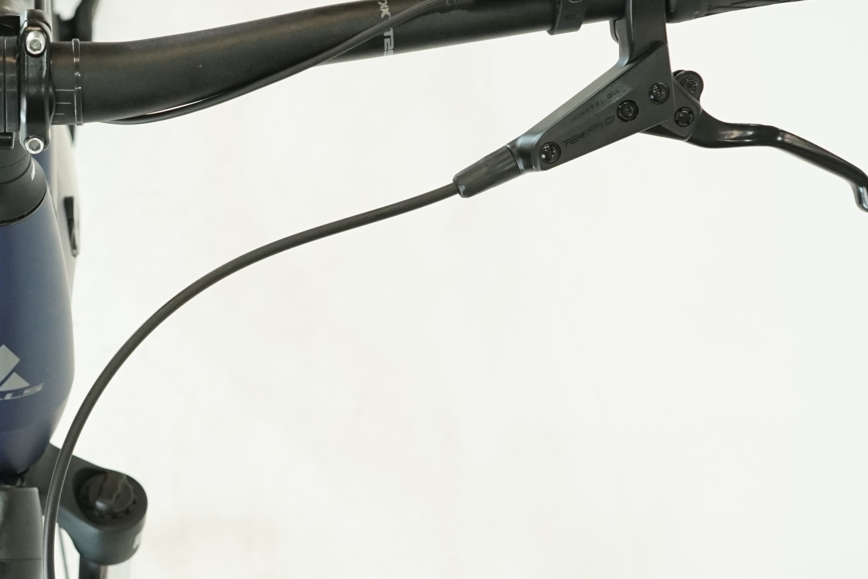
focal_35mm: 85
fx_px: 2049
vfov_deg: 16.0
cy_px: 396
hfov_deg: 23.1
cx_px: 23
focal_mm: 33
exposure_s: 1/200
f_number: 5
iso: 1600
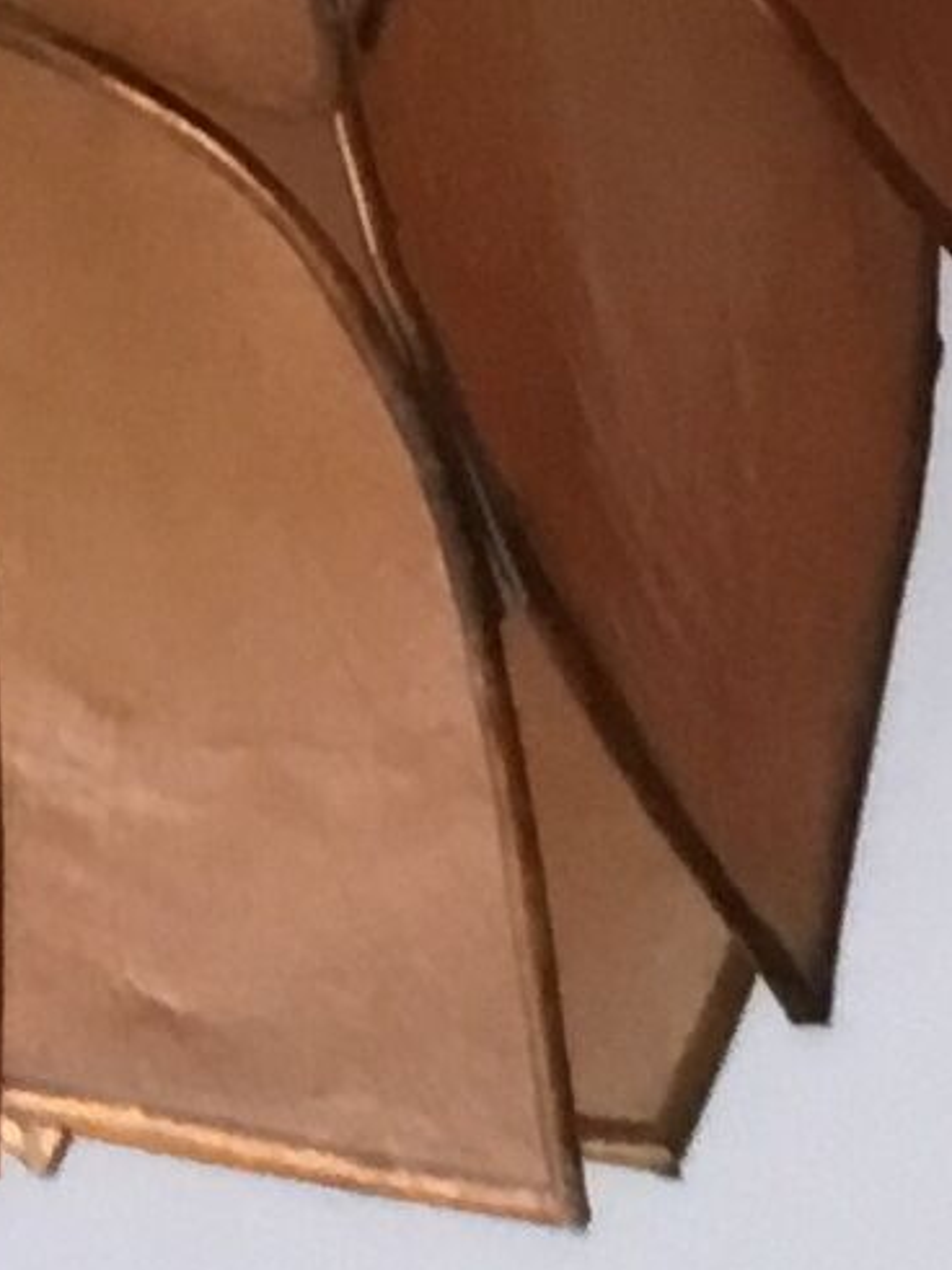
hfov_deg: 7.0
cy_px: -2693
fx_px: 7557
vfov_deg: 8.1
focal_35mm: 206
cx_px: -885
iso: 125
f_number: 2.4
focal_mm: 3.3
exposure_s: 1/33
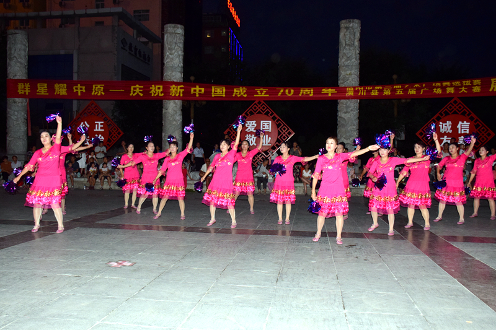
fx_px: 455
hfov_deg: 57.2
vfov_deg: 40.0
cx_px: 248
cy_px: 165
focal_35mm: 33
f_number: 5.6
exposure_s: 1/200
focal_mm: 22
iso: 2500
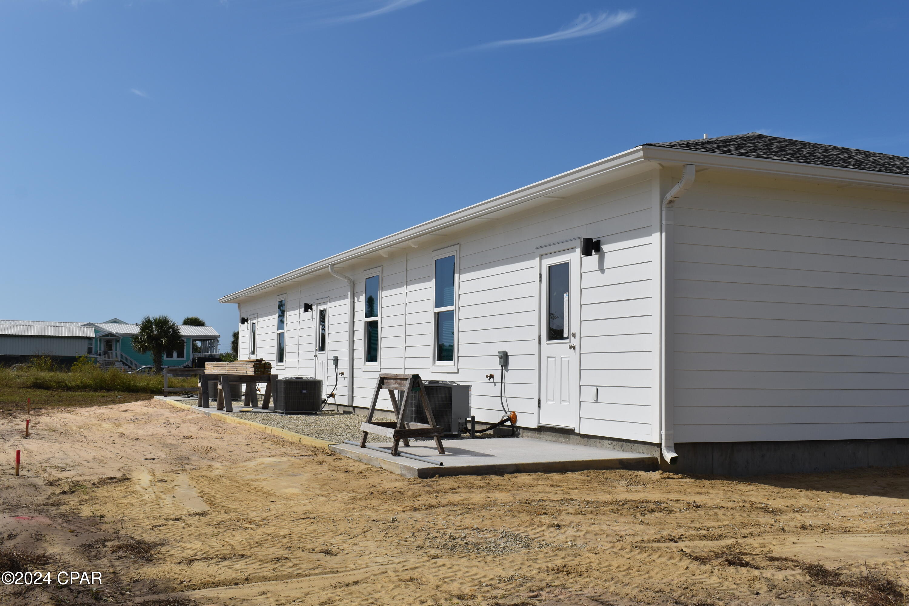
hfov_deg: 47.9
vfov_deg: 33.0
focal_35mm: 40
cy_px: 303
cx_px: 454
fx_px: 1023
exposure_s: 1/400
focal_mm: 27
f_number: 10
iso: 100
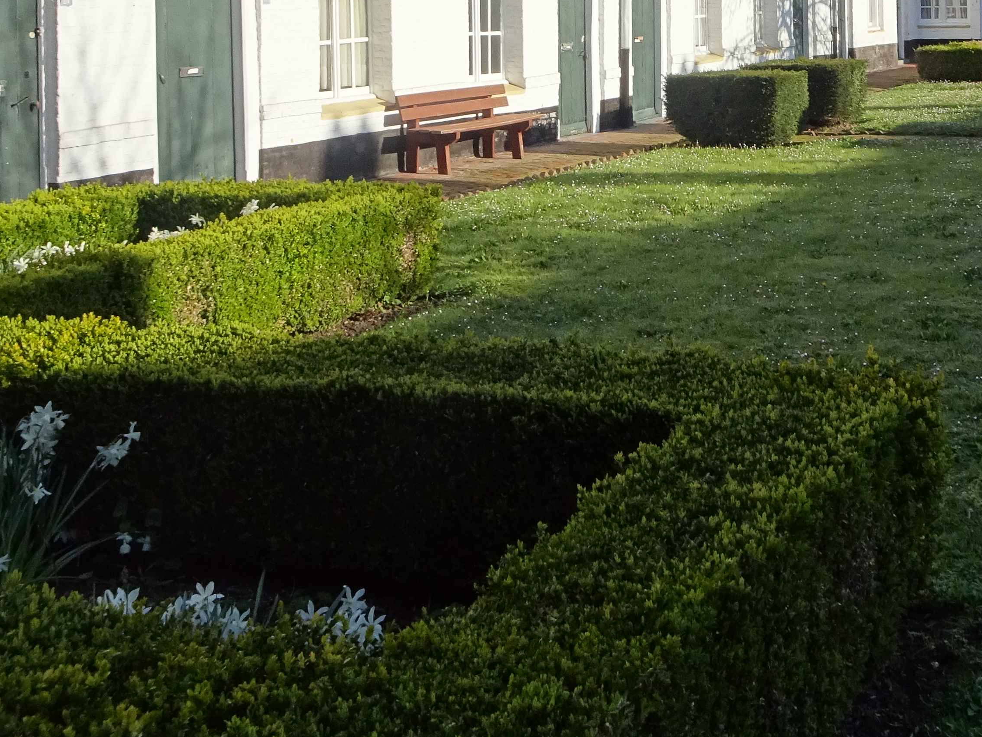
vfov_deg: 26.2
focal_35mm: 52
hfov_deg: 36.2
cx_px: 701
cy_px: -42
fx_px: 1475
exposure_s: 1/400
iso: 80
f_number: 3.5
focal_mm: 4.1
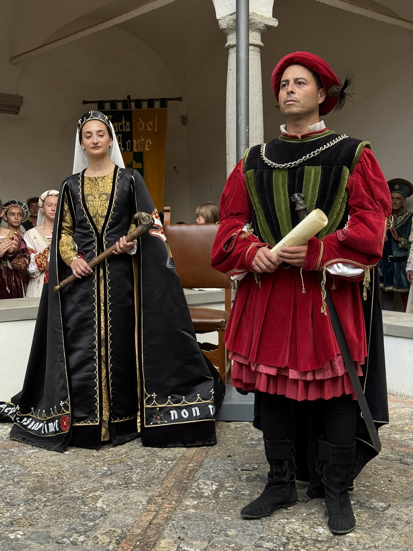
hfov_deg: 30.3
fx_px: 764
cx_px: 206
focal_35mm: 48
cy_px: 276
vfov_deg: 39.7
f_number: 1.78
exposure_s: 1/121
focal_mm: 6.76
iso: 50
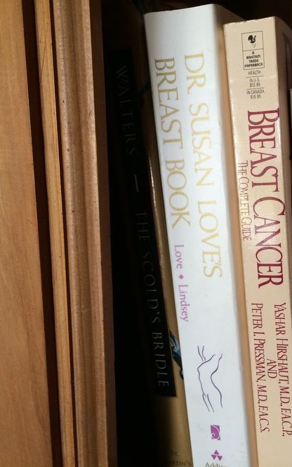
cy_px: 231
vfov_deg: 46.2
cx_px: 223
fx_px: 548
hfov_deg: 29.3
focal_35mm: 43
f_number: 2.2
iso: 80
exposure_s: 1/30
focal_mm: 4.12
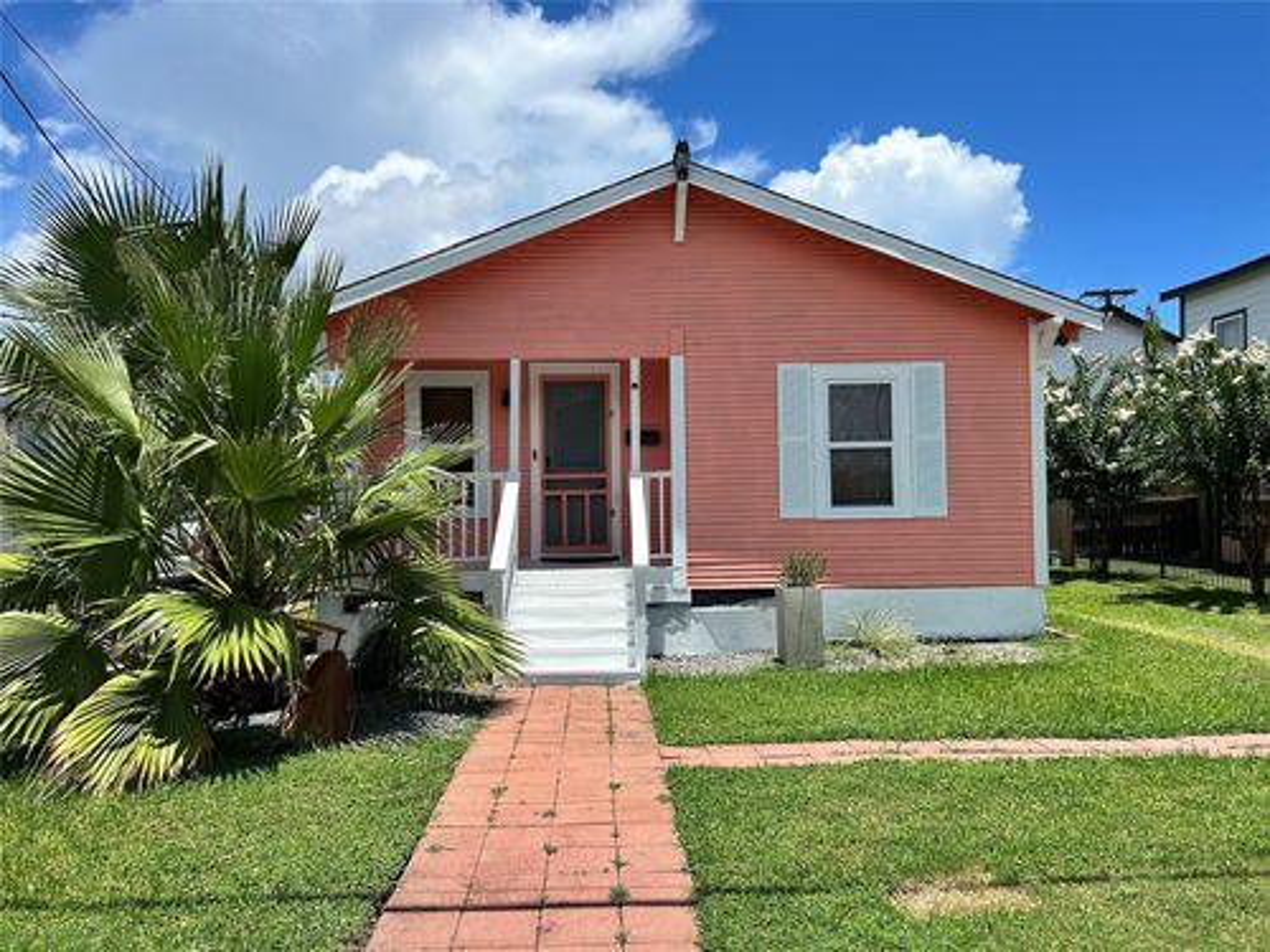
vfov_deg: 53.1
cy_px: 476
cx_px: 635
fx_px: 954
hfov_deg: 67.3
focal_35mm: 26
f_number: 1.5
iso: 50
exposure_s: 1/5076
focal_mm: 5.7
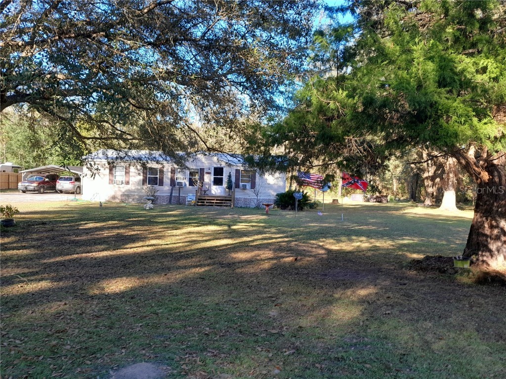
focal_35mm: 27
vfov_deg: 51.4
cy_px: 190
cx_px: 253
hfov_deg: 65.3
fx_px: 395
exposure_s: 1/60
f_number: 1.8
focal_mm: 4
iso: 40
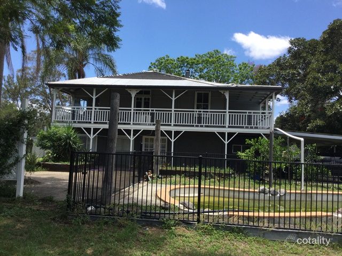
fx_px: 306
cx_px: 171
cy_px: 128
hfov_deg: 58.4
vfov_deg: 45.4
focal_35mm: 31
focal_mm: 3.3
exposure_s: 1/994
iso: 25
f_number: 2.4
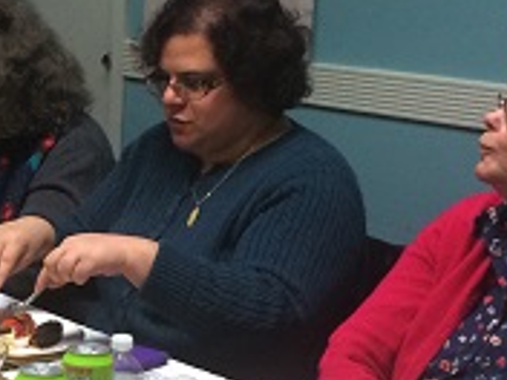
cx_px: -52
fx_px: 1626
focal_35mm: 111
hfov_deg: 17.1
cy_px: 341
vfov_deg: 13.2
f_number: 2.2
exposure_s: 1/30
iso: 125
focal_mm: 4.12
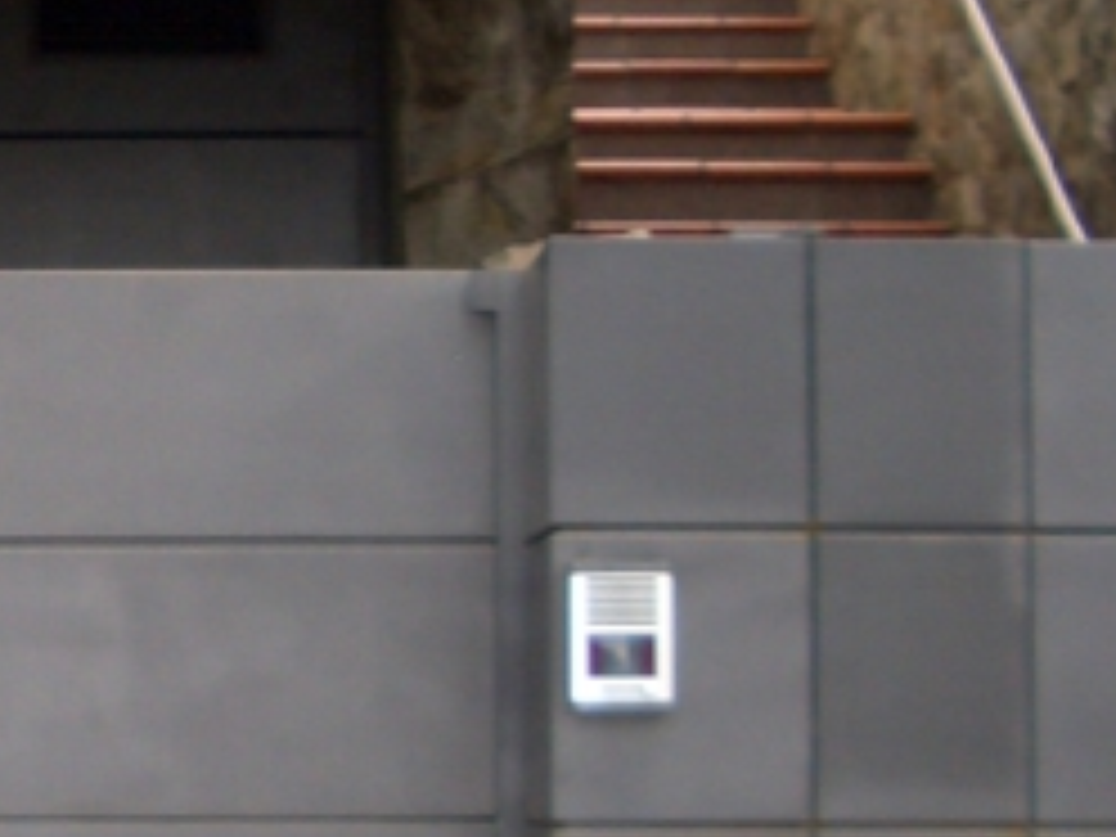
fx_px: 4094
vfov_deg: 11.6
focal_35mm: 127
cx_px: -256
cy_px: 605
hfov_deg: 14.9
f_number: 2.6
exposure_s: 1/80
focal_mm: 5.8
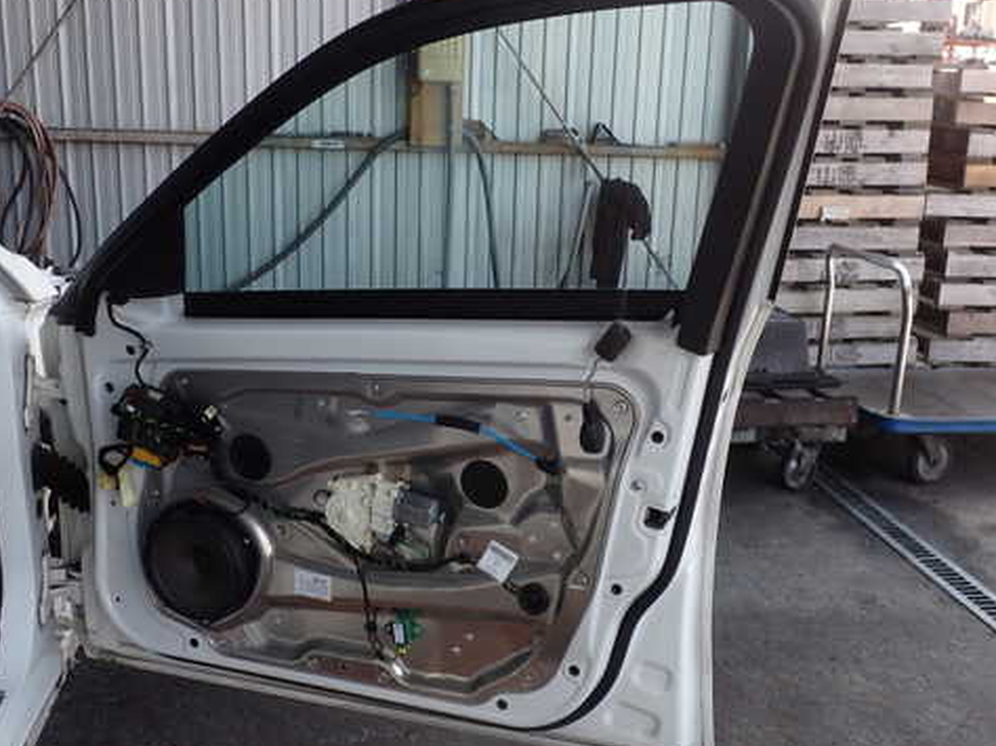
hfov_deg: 49.0
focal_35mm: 38
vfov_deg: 37.7
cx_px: 521
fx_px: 1093
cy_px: 374
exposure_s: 1/160
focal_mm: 5.4
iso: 100
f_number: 3.2
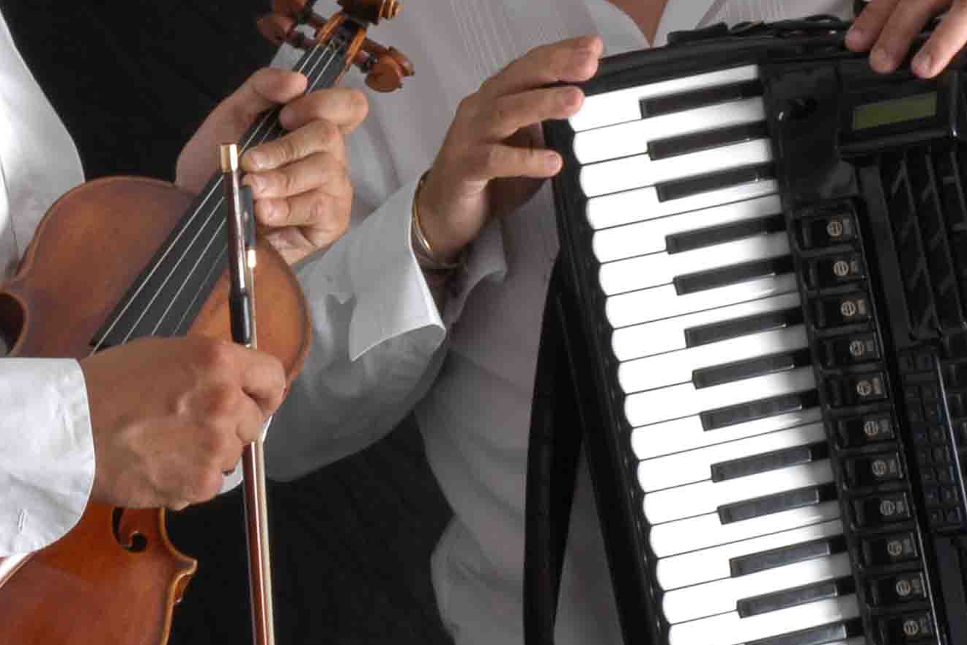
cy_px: -36
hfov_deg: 10.0
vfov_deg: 6.7
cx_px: 339
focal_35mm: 205
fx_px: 5506
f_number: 22
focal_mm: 60
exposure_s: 1/160
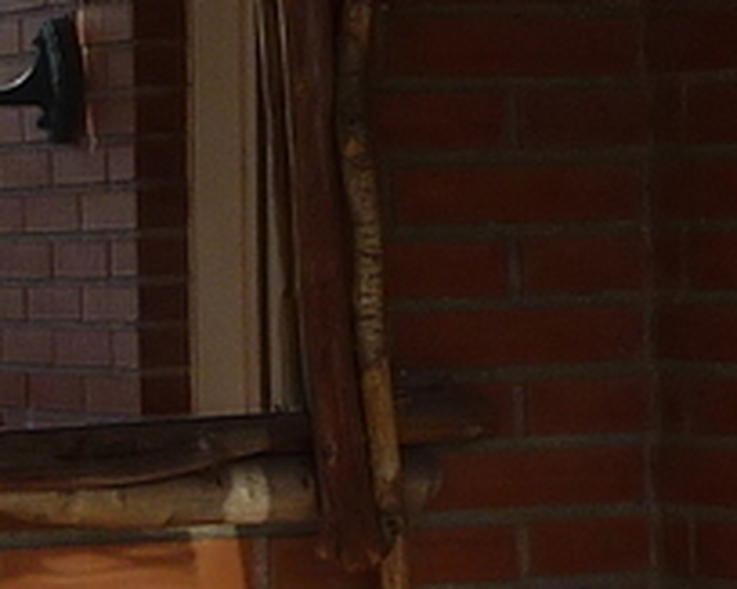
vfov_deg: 7.1
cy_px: 871
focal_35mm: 216
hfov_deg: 8.9
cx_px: 491
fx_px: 4709
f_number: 4
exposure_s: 1/500
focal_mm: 5
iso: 80
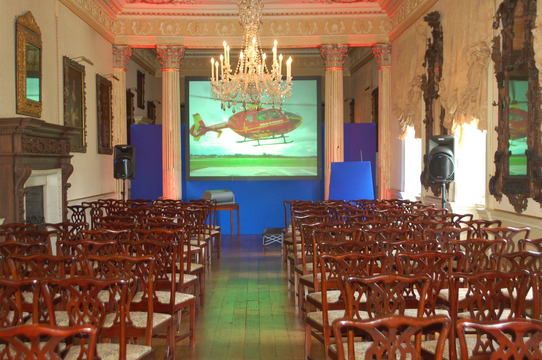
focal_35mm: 52
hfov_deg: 38.2
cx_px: 268
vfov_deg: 25.9
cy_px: 179
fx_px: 782
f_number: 3.3
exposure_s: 1/60
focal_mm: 34
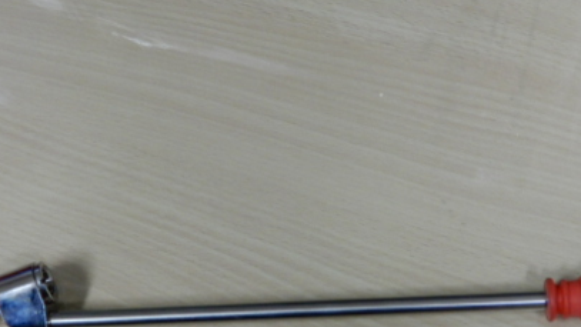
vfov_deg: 16.7
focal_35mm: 72
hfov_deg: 29.1
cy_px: 246
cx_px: 401
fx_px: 1109
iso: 400
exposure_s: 1/25
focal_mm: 7.5
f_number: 4
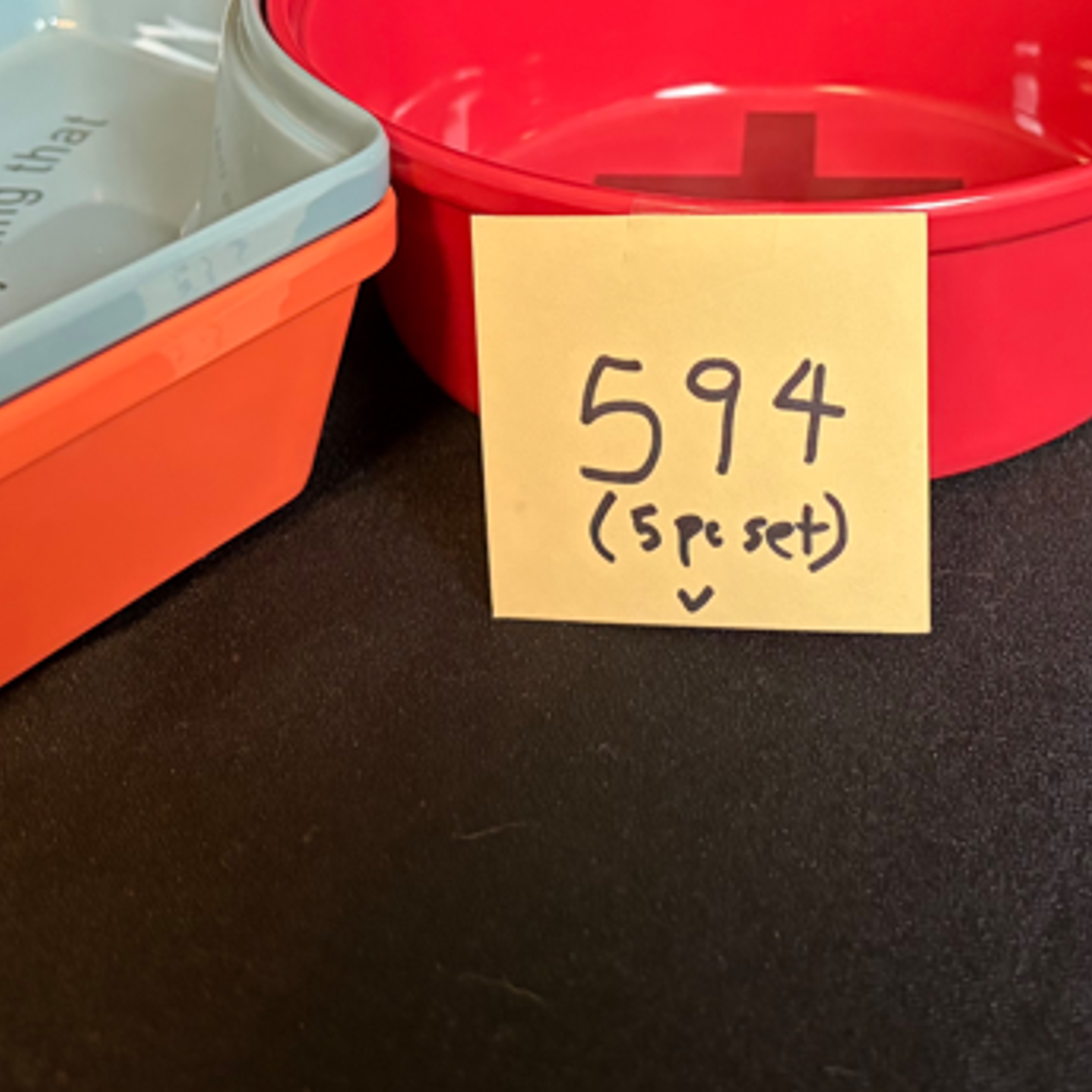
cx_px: 763
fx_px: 2141
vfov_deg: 28.2
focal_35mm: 60
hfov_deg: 28.3
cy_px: 277
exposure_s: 1/60
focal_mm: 5.96
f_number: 1.6
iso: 400
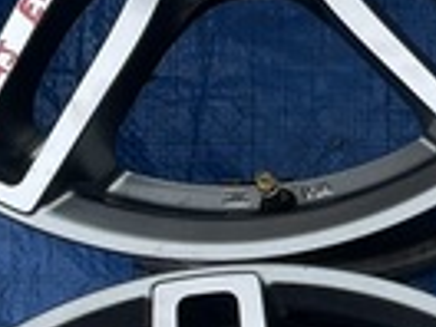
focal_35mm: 158
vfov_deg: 9.4
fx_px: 1990
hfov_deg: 11.5
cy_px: 284
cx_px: 803
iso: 32
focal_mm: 4.2
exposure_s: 1/1289
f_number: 1.6
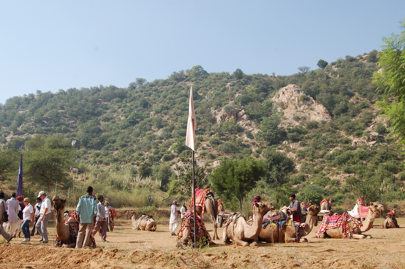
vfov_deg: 38.7
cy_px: 132
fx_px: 382
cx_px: 201
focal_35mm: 34
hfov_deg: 55.9
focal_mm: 22
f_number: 9
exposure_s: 1/250
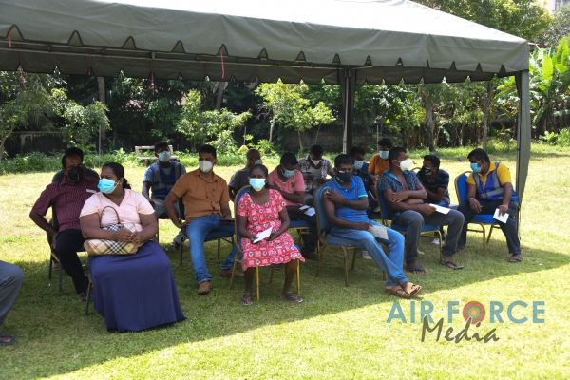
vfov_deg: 31.9
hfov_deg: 46.4
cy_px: 190
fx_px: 665
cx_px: 285
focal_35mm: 42
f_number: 6.3
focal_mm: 42
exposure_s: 1/200
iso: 320
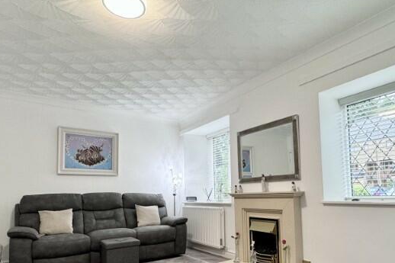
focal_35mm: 24
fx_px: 263
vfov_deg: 52.0
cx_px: 221
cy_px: 178
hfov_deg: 73.5
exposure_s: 1/100
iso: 200
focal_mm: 2.22
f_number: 2.2
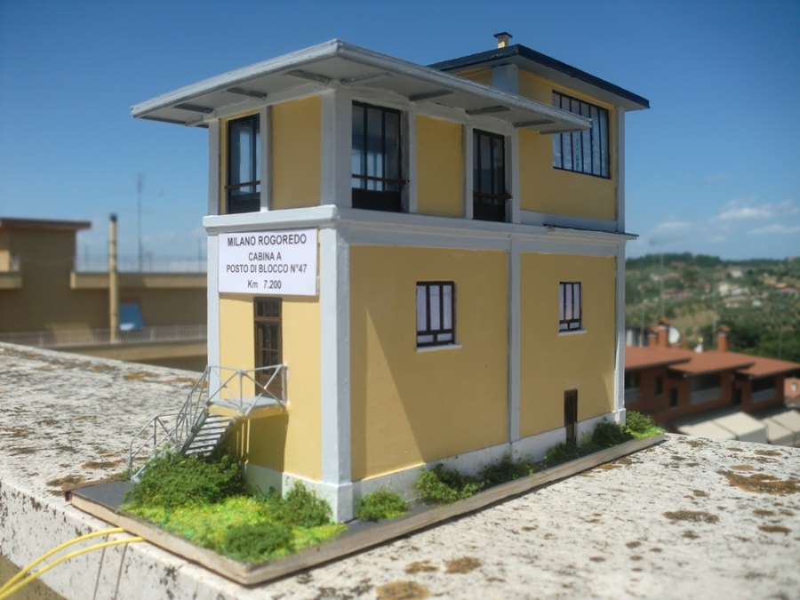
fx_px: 809
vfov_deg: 40.7
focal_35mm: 35
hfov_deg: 52.6
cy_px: 300
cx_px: 400
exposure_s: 1/200
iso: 64
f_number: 7.8
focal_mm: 6.3
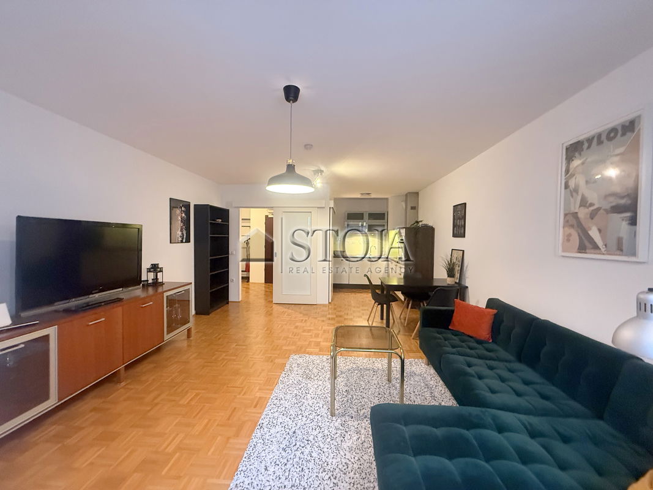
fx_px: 264
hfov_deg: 102.1
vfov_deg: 85.7
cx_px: 326
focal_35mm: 14
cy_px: 245
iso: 640
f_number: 2.2
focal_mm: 2.22
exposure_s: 1/50
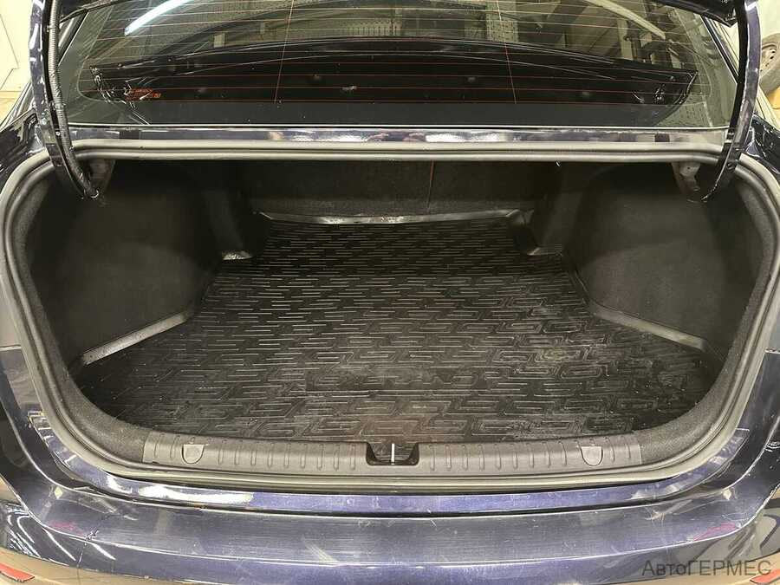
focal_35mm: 24
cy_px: 292
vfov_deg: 56.8
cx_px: 390
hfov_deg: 71.6
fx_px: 541
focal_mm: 6.86
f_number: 1.78
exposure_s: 1/33
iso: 800
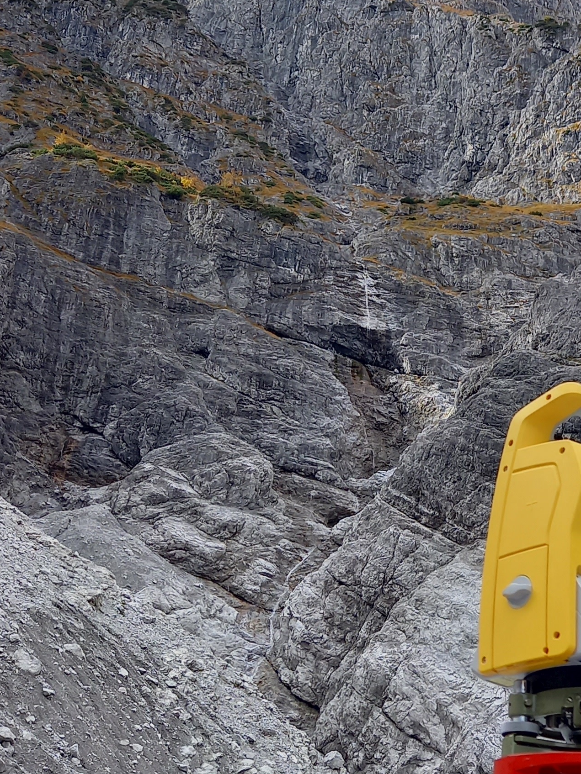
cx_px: 571
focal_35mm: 59
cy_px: 306
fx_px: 1321
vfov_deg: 32.6
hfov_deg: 23.8
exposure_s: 1/329
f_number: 1.8
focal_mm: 4.65
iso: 50
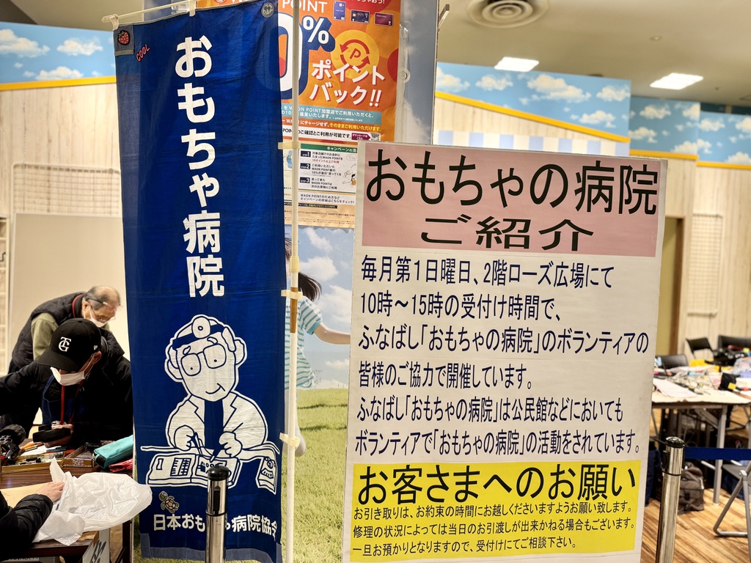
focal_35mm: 24
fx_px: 521
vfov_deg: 56.8
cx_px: 376
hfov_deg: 71.6
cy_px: 282
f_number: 1.78
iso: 100
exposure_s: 1/100
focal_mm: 6.76
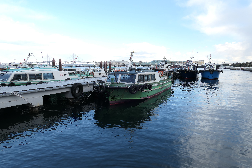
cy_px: 84
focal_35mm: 24
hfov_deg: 73.7
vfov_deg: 53.1
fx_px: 168
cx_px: 126
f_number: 4
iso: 125
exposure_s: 1/250
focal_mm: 8.8
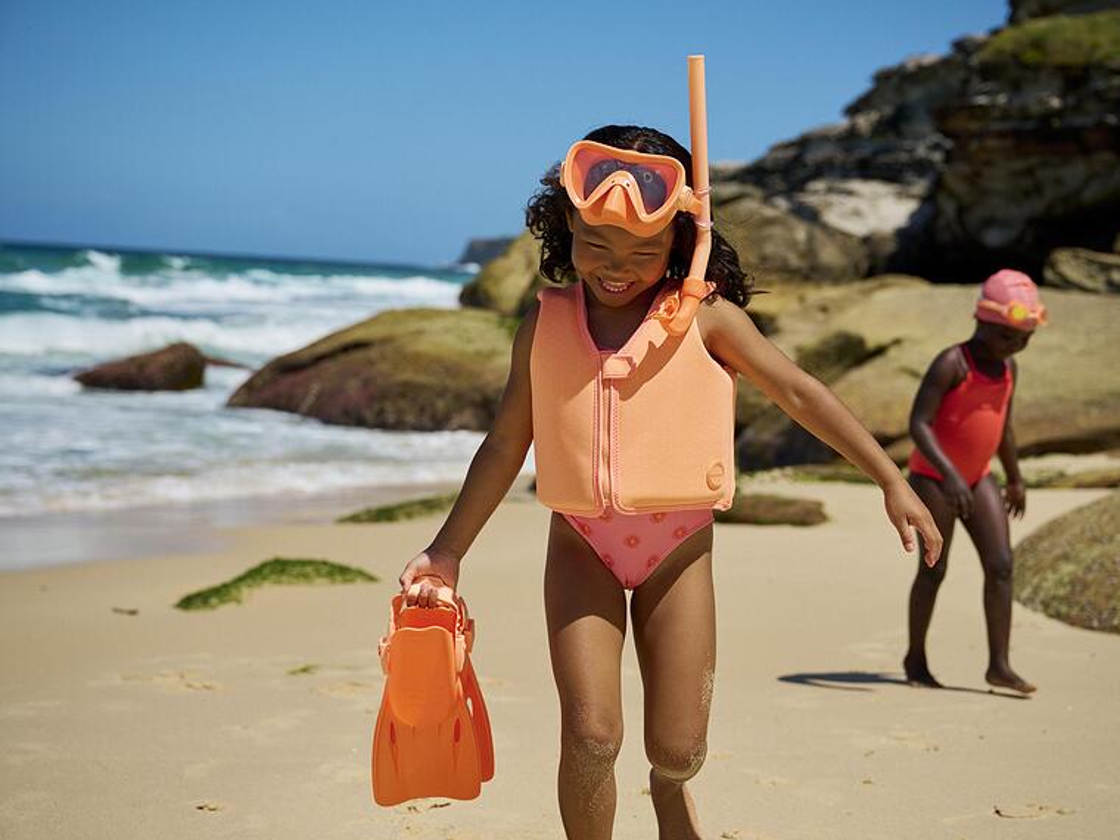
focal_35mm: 57
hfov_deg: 33.8
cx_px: 615
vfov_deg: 25.7
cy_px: 420
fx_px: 1844
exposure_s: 1/8000
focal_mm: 52
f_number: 4
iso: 320
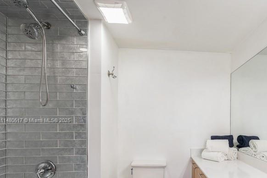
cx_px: 180
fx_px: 163
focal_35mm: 22
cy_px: 121
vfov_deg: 55.8
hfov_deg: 75.9
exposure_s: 1/2.5
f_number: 9
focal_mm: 16
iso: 100
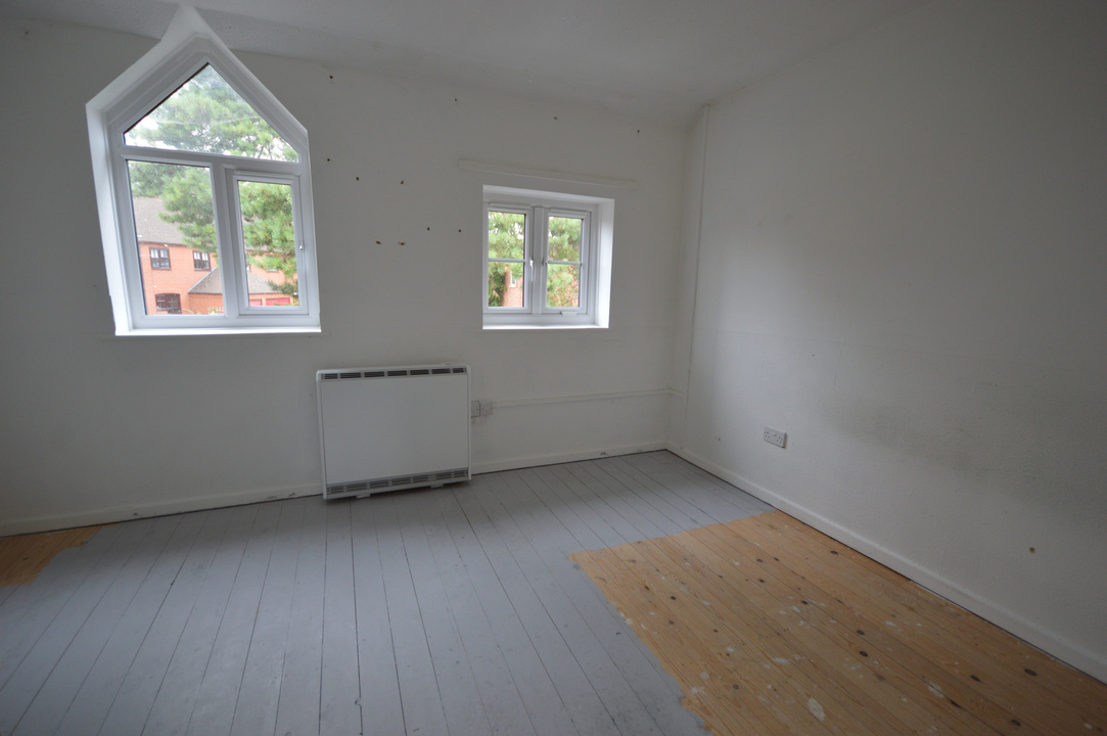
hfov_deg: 100.4
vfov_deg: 77.2
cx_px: 554
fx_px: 461
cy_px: 368
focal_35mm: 15
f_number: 4
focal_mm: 10
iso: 400
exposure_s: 1/60
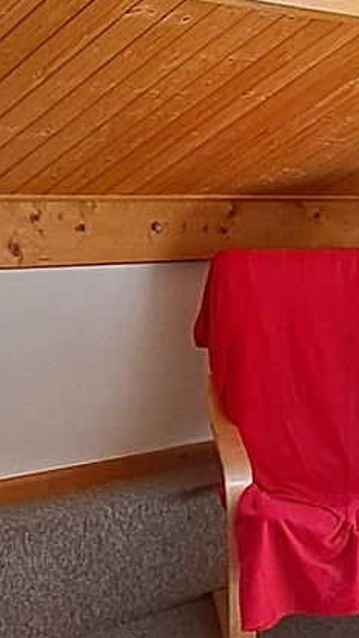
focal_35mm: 73
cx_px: 516
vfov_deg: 28.9
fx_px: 1235
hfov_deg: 15.4
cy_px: 375
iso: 64
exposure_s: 1/100
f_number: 2.2
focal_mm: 1.74
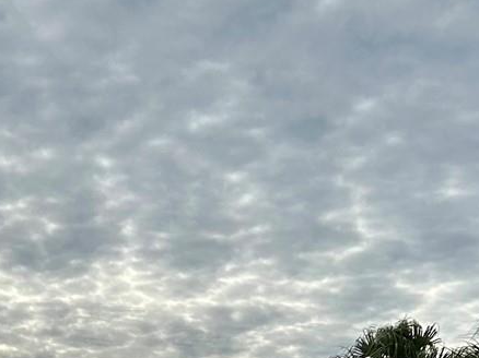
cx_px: 12
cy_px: 574
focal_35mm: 95
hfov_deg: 20.1
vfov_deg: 14.3
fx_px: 1314
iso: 50
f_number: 1.5
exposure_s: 1/8696
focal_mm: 5.7
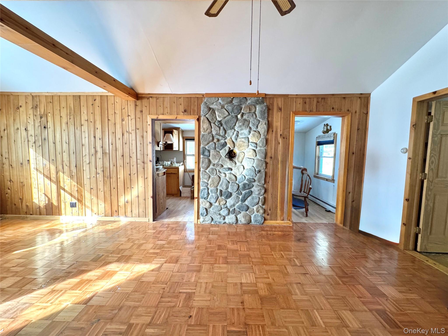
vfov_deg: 85.7
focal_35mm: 14
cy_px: 168
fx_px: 181
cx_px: 224
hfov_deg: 102.1
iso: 320
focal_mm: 2.22
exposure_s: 1/70
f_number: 2.2
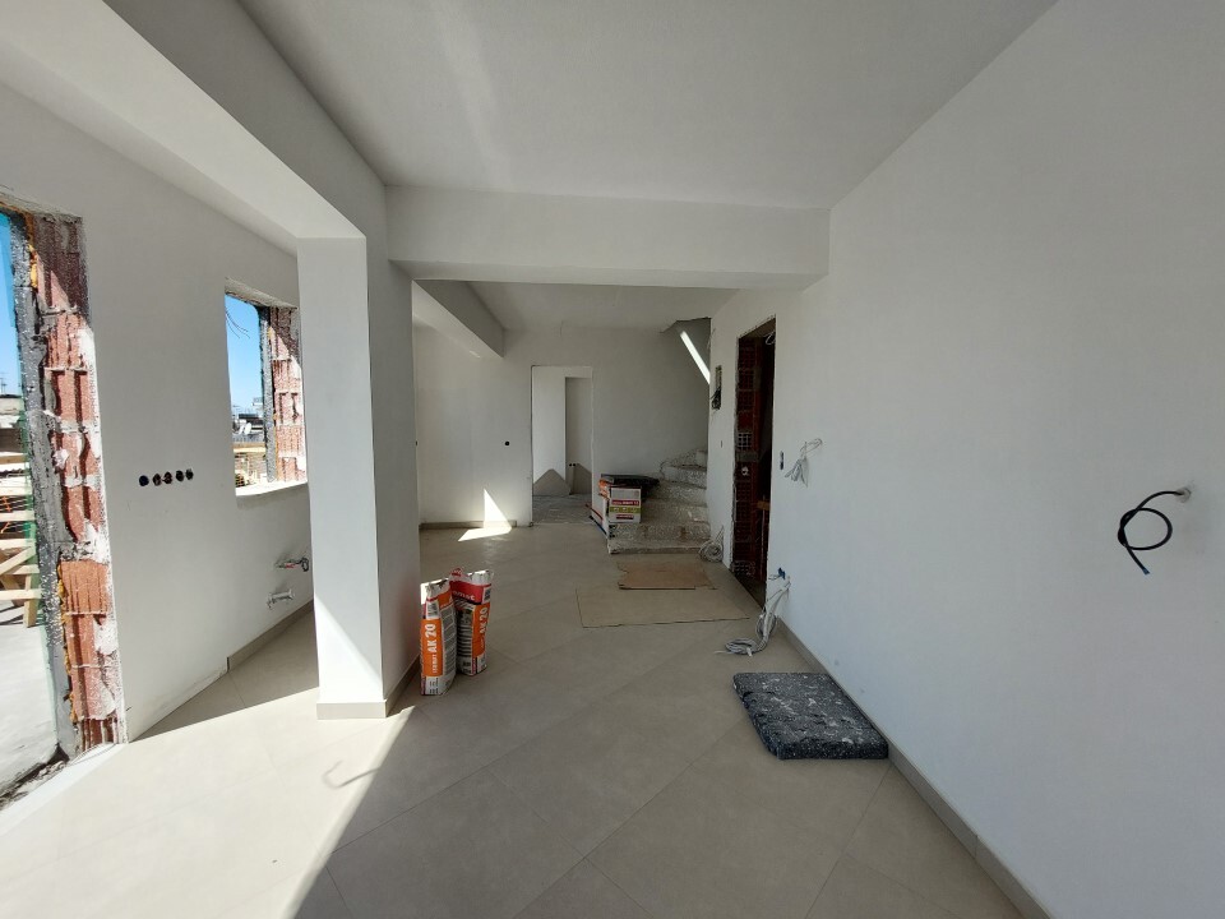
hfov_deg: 106.2
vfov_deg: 89.9
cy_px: 460
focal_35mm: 13
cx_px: 612
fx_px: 460
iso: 50
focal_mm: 1.74
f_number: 2.2
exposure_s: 1/965
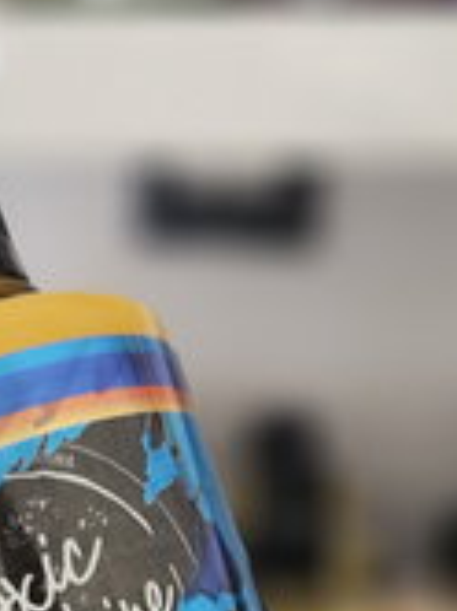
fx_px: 1306
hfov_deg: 19.8
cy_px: 834
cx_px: 173
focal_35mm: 74
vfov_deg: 22.9
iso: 800
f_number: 1.7
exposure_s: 1/50
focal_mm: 6.3
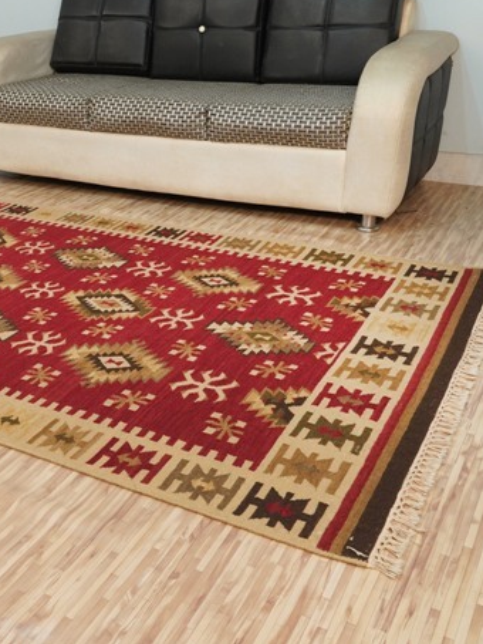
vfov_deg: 43.8
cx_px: 38
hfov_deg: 31.8
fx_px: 800
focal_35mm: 43
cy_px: 290
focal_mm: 18
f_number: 6.3
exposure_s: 1/50
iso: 800
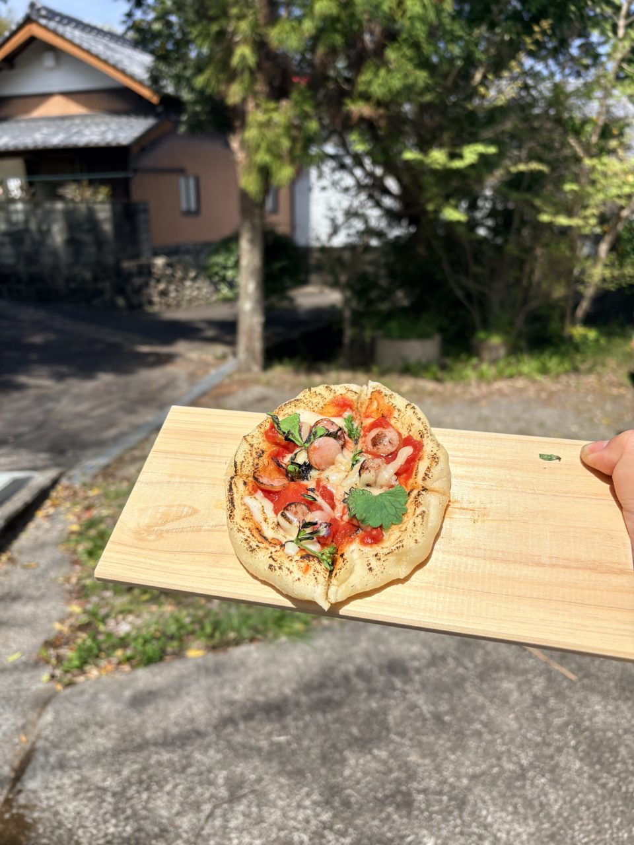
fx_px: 635
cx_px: 317
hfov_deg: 53.1
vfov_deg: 67.3
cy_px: 422
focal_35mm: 26
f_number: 1.6
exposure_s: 1/4950
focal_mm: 5.96
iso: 50
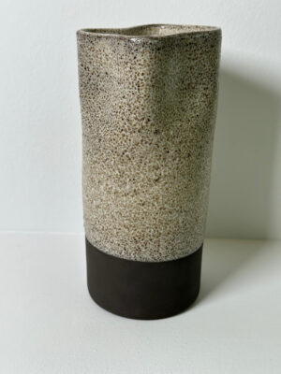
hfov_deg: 30.3
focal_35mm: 48
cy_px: 187
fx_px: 520
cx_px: 140
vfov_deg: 39.7
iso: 80
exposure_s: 1/121
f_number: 1.78
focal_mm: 6.86
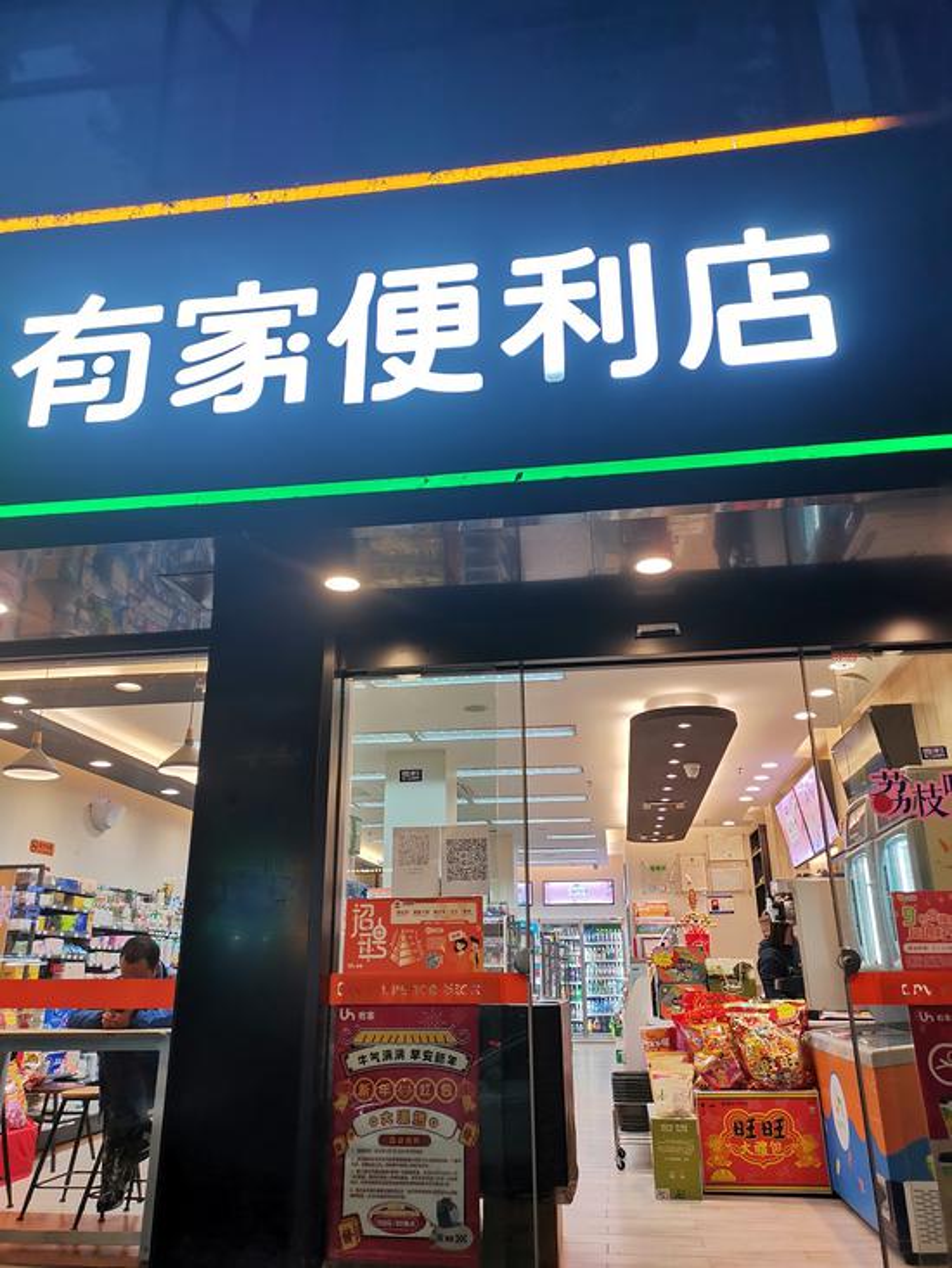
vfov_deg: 67.3
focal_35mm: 26
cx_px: 476
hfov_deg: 53.1
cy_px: 634
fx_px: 953
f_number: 1.8
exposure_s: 1/100
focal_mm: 4.75
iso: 100
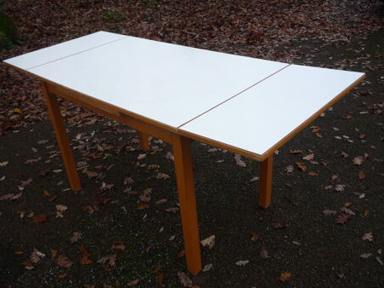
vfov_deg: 44.2
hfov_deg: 56.8
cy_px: 146
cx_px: 183
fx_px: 355
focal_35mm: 32
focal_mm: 5.2
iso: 100
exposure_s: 1/160
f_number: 4
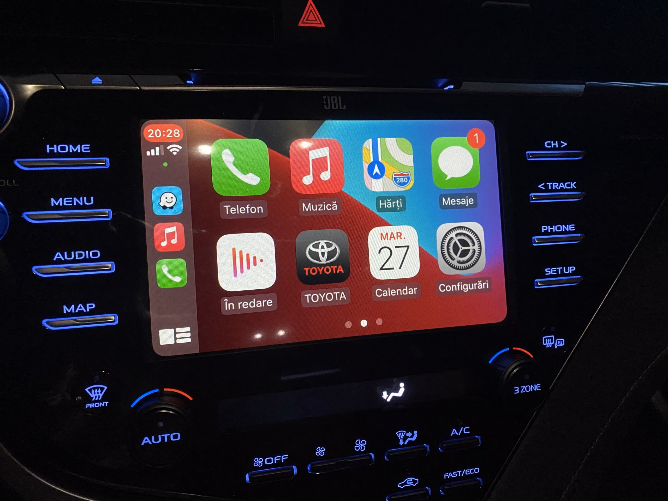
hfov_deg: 67.3
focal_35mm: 26
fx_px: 502
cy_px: 250
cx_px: 334
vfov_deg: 53.1
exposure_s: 1/34
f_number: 1.8
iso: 640
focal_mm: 4.25
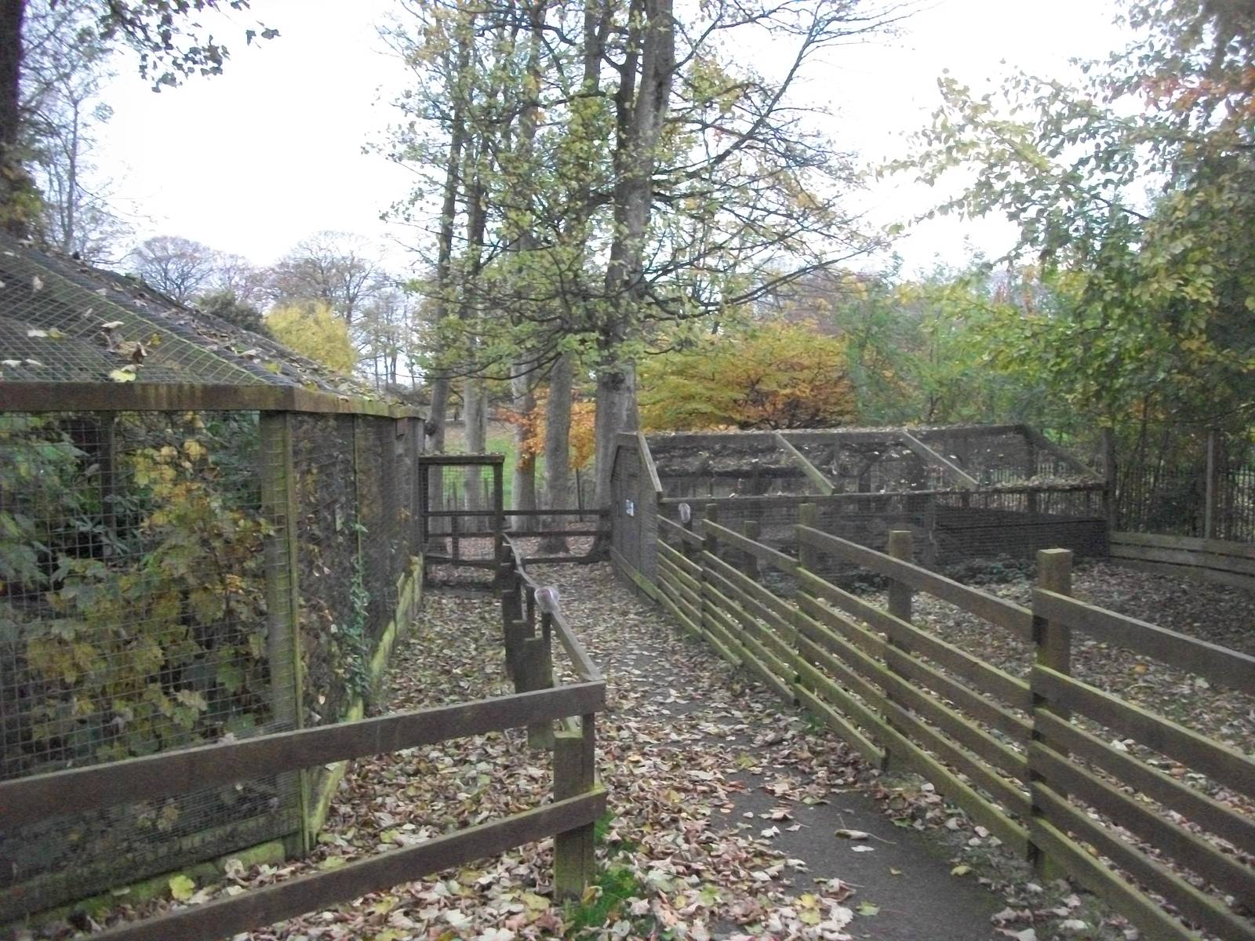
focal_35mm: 32
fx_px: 1160
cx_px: 628
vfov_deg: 44.2
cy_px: 470
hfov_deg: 56.8
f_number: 2.9
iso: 800
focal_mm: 5.7
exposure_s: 1/400
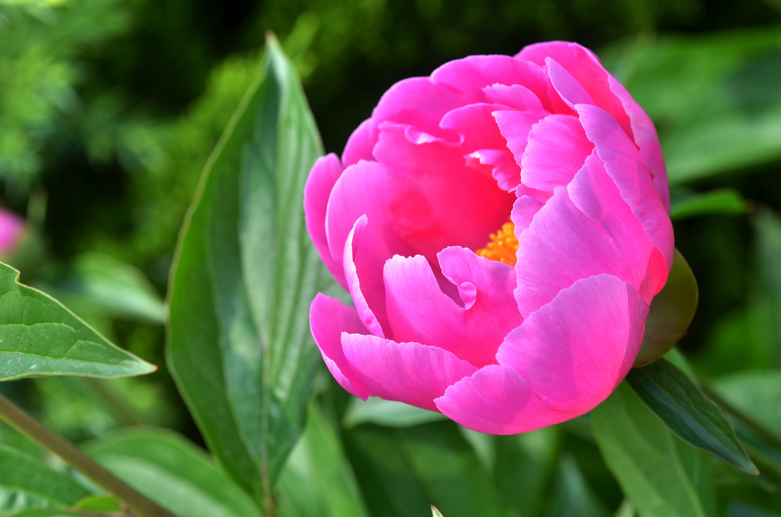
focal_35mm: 135
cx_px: 390
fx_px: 2922
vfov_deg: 10.1
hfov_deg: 15.2
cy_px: 258
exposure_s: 1/125
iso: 100
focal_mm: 90
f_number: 9
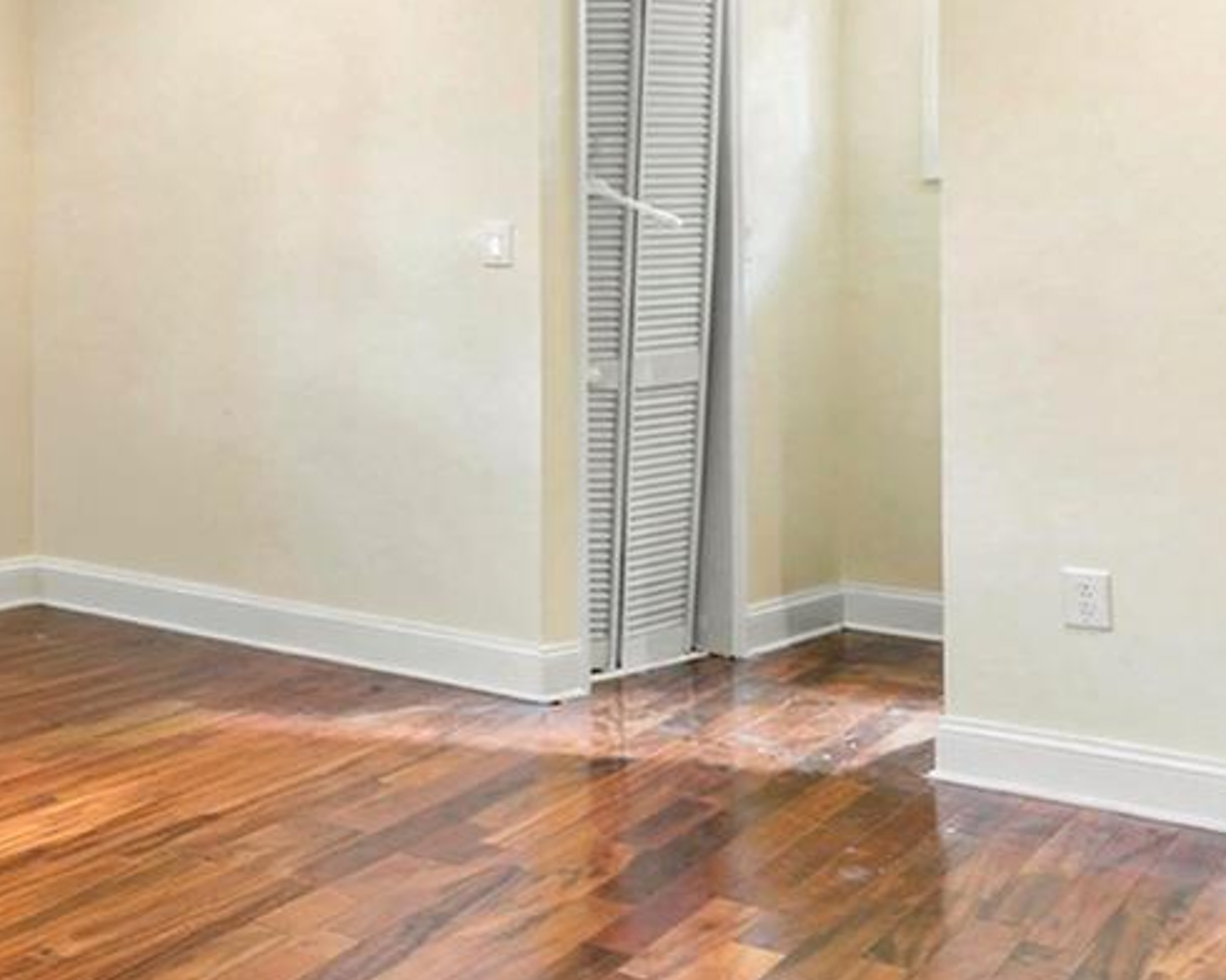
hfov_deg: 25.8
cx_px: -703
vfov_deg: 30.3
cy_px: 248
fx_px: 1778
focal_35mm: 49
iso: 400
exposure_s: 1.3
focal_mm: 16
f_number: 8
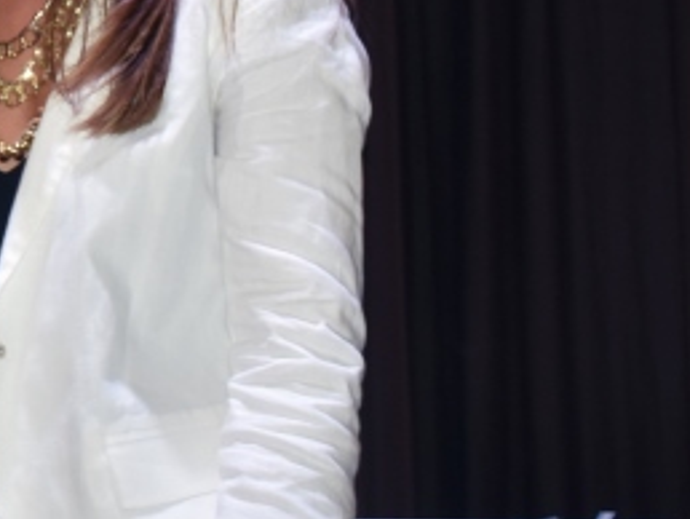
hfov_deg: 10.2
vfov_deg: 8.0
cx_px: -505
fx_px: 3651
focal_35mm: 183
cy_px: -140
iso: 400
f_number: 4
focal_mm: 32
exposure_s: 1/60
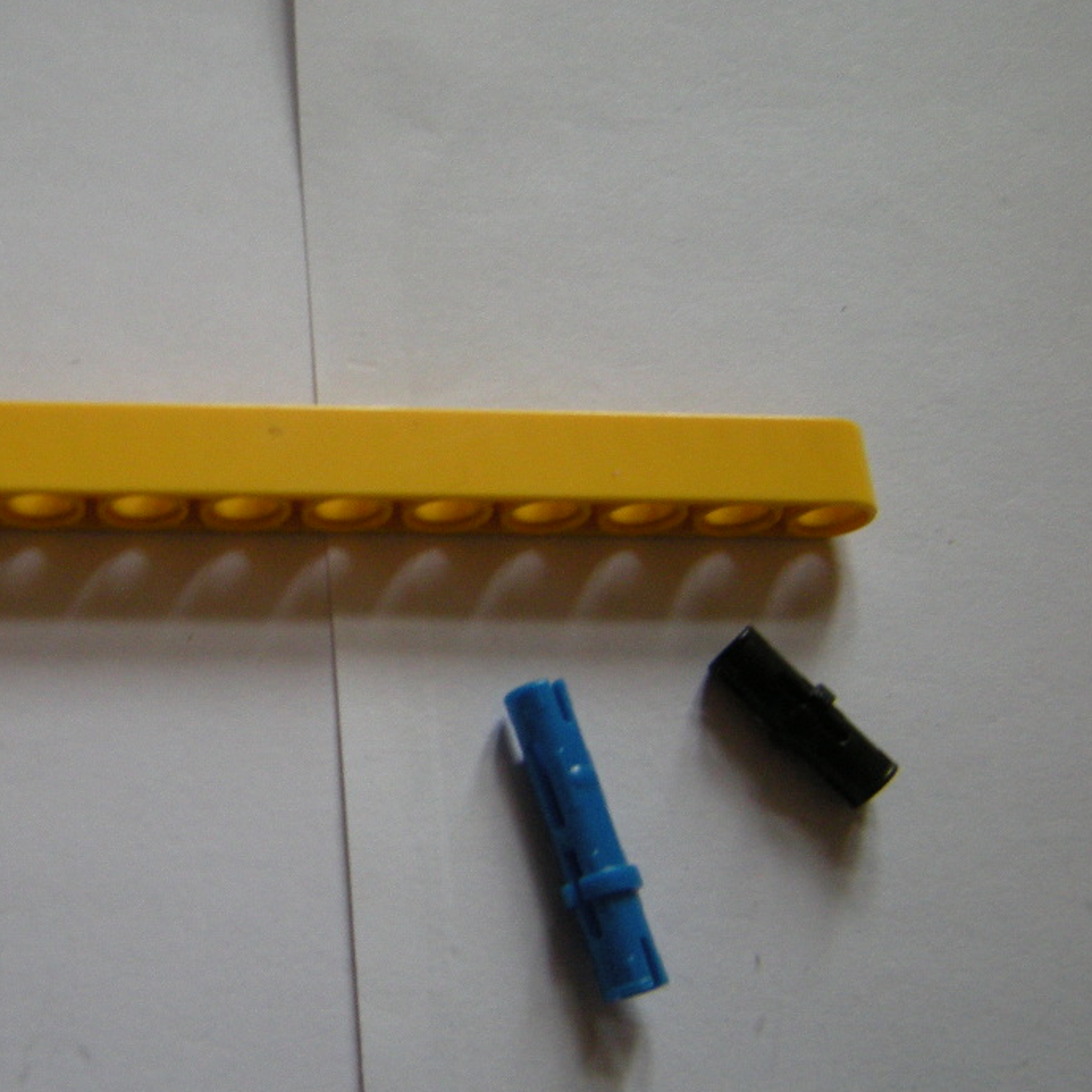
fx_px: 1642
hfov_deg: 35.5
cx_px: 211
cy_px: 561
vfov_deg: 36.8
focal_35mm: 46
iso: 192
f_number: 2.8
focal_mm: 4.7
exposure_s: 1/53.6
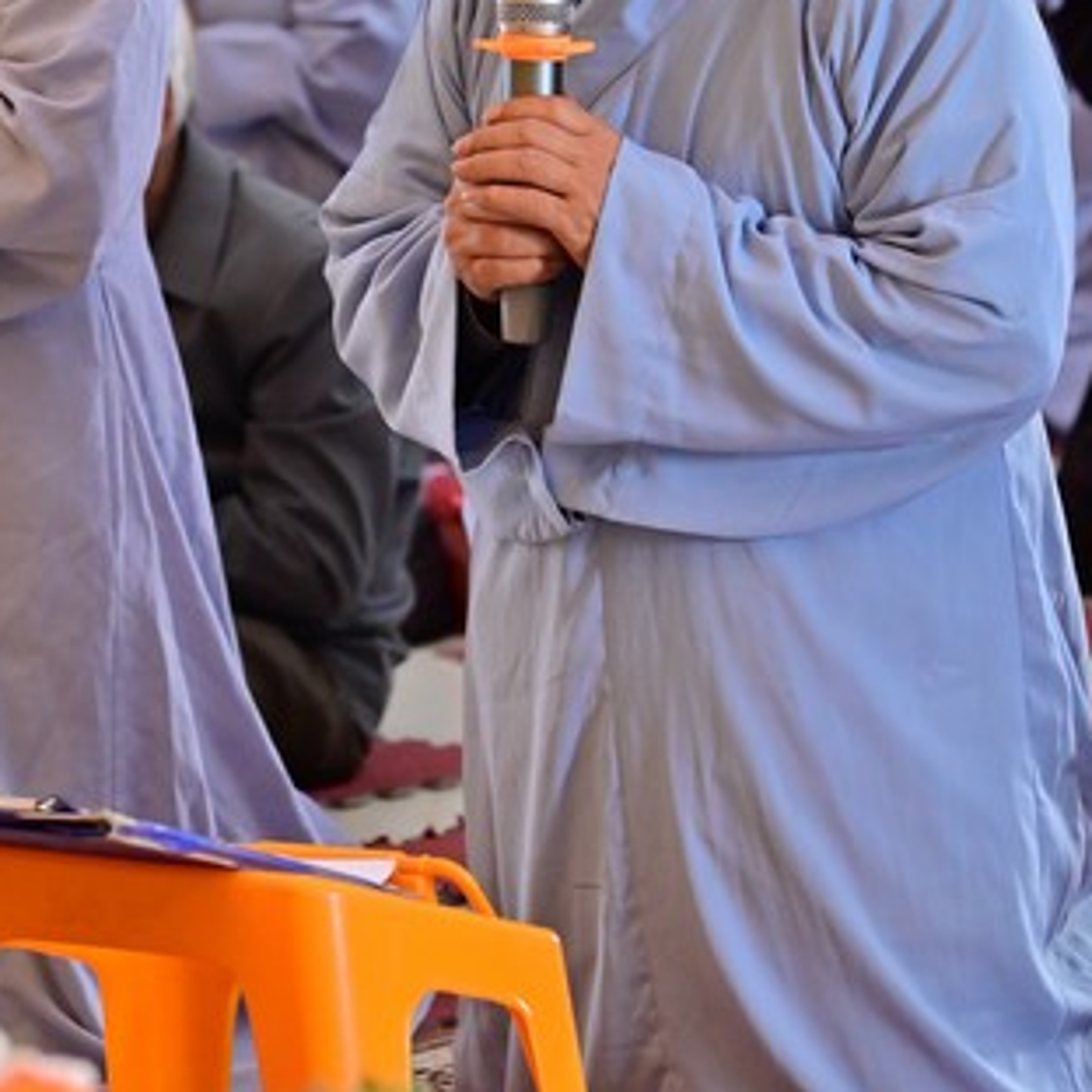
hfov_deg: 9.4
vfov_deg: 9.4
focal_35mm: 186
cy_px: 273
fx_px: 6638
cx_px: 350
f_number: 5.6
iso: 2500
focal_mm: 105
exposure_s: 1/100
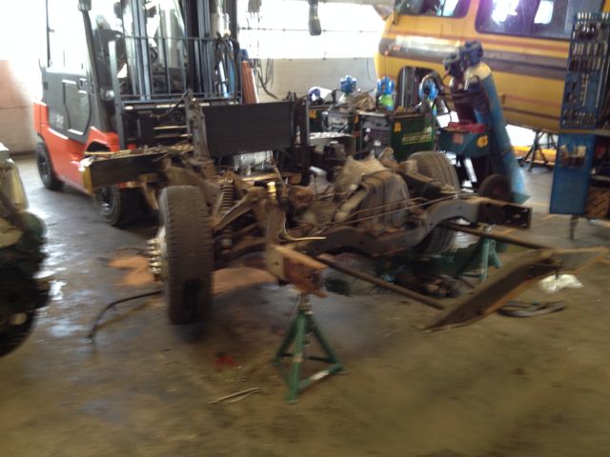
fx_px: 617
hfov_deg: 52.6
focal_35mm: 35
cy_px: 228
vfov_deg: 40.7
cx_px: 305
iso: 100
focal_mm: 4.28
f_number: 2.4
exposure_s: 1/20
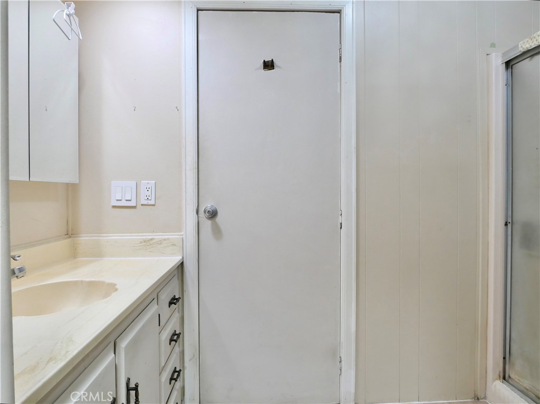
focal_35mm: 24
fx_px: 374
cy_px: 202
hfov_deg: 71.6
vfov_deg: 56.8
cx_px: 270
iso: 1250
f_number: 7.1
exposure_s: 1/13
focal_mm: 12
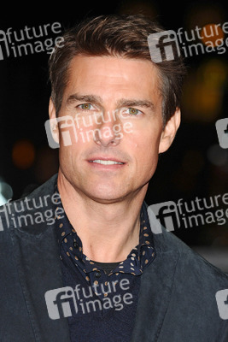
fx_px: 1708
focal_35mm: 180
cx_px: 114
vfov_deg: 11.4
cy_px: 171
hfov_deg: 7.6
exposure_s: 1/200
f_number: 4.5
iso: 320
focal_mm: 120
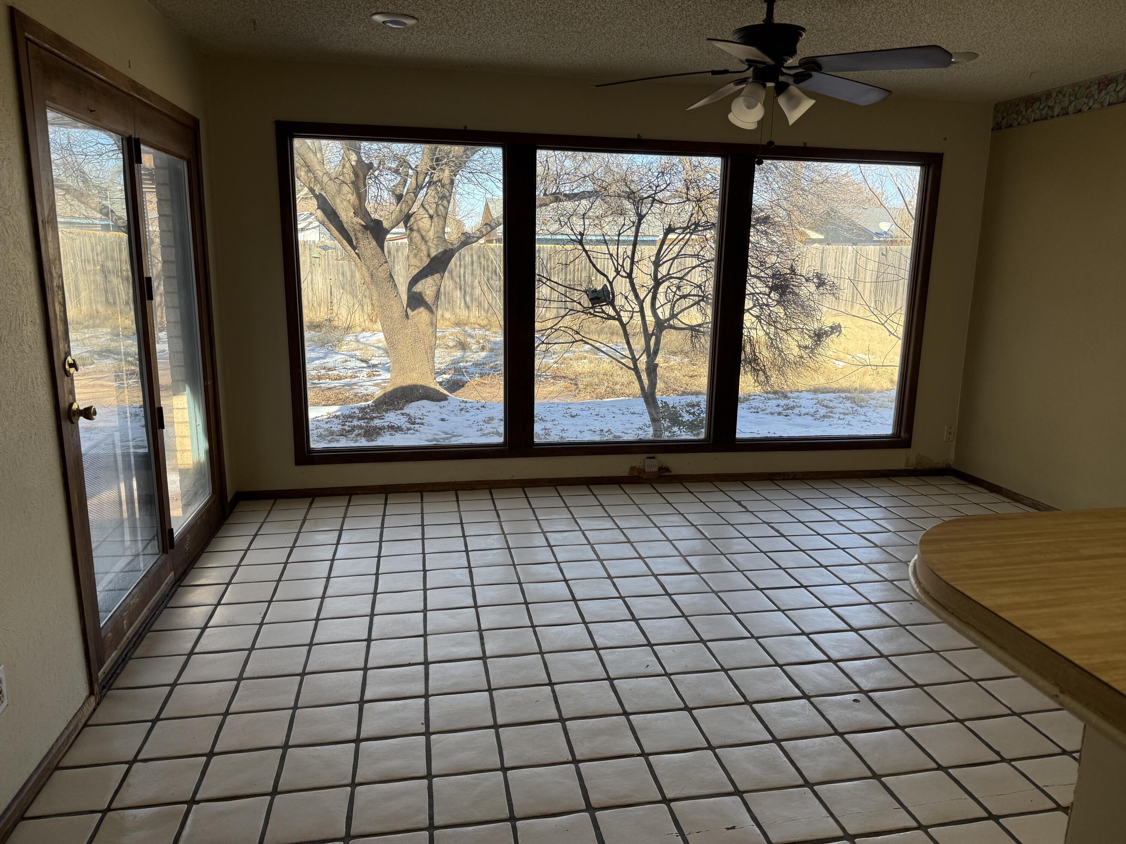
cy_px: 422
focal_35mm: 24
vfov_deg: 56.8
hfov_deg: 71.6
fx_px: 781
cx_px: 563
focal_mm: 6.76
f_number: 1.78
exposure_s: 1/728
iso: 80
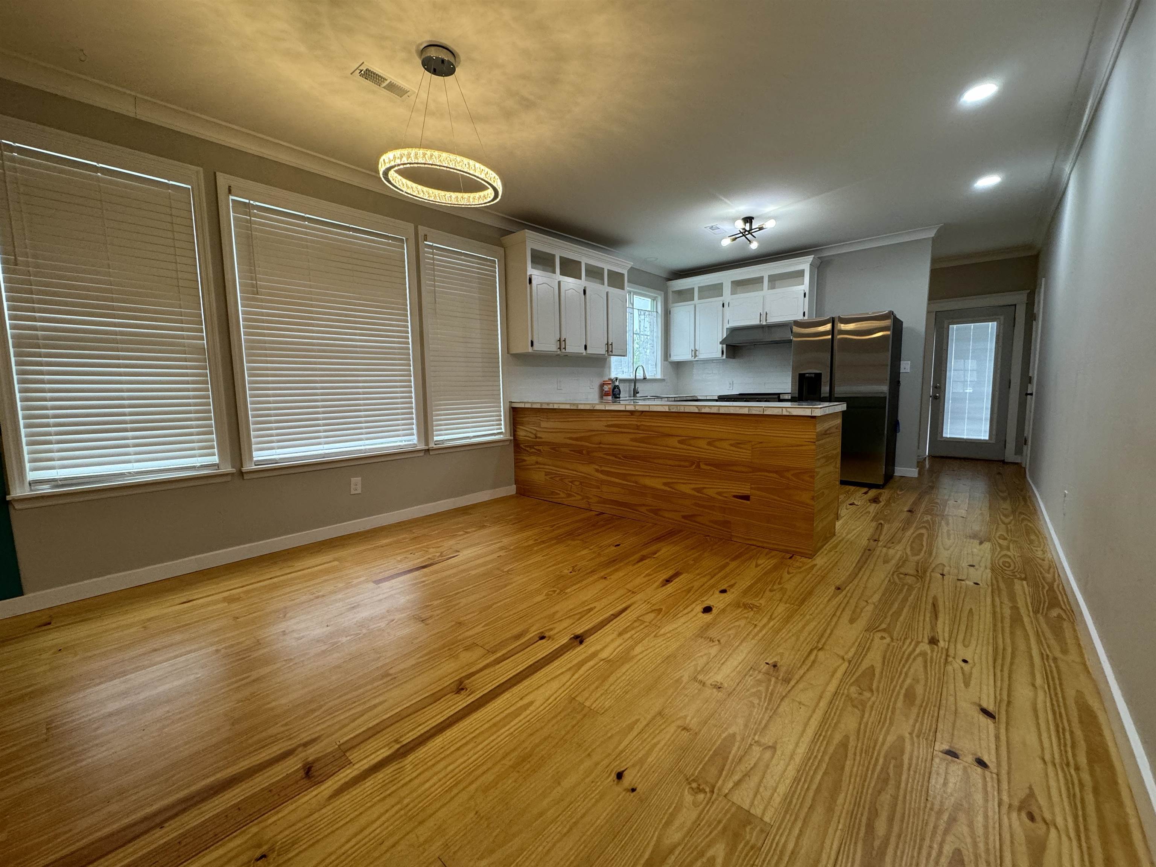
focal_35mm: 14
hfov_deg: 102.1
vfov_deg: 85.7
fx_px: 468
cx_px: 578
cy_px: 434
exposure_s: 1/120
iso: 200
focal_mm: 2.22
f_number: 2.2
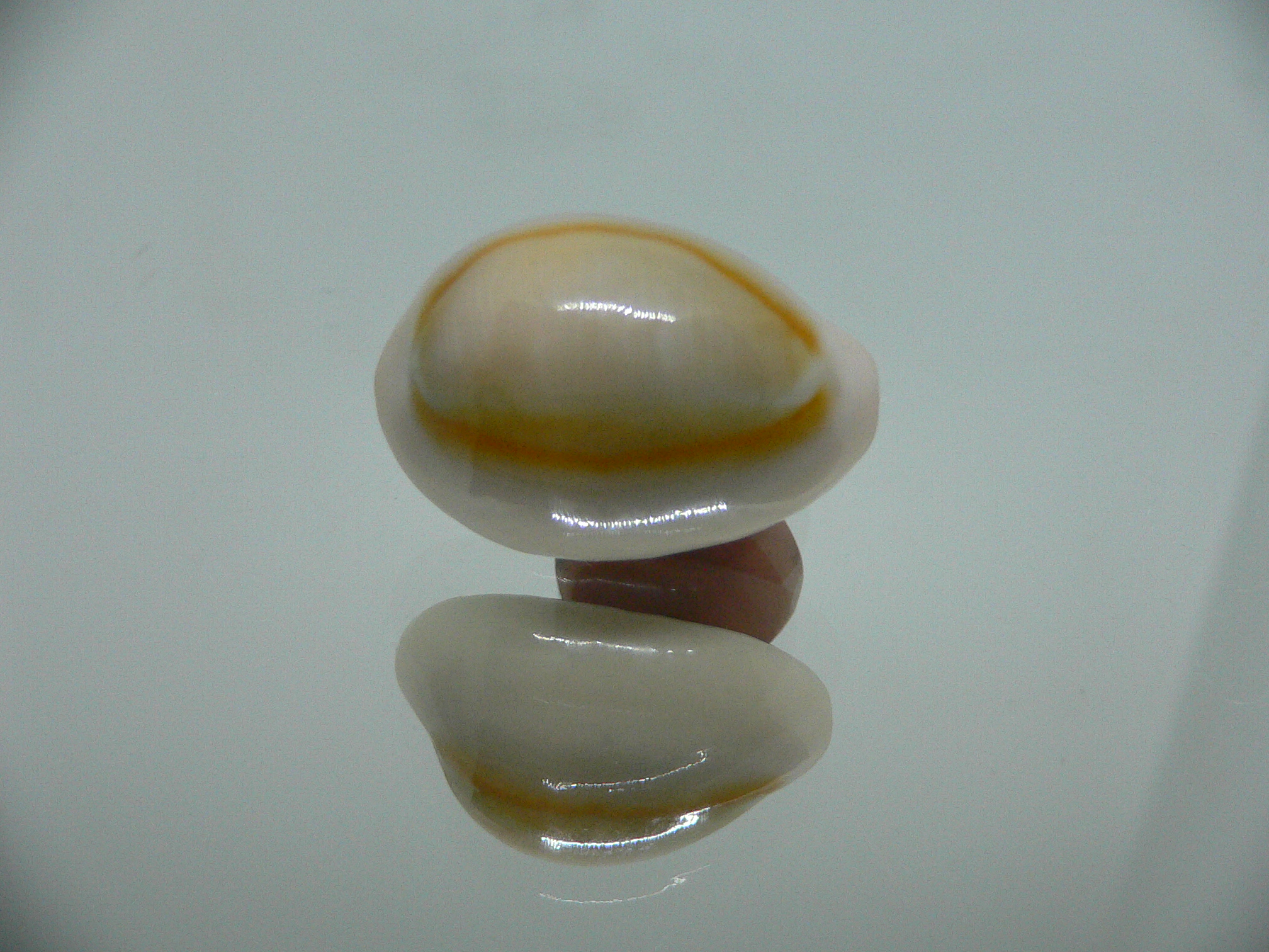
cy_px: 476
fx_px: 1283
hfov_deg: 52.6
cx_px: 634
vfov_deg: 40.7
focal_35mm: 35
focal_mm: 4.6
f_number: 2.8
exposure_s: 1/60
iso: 200
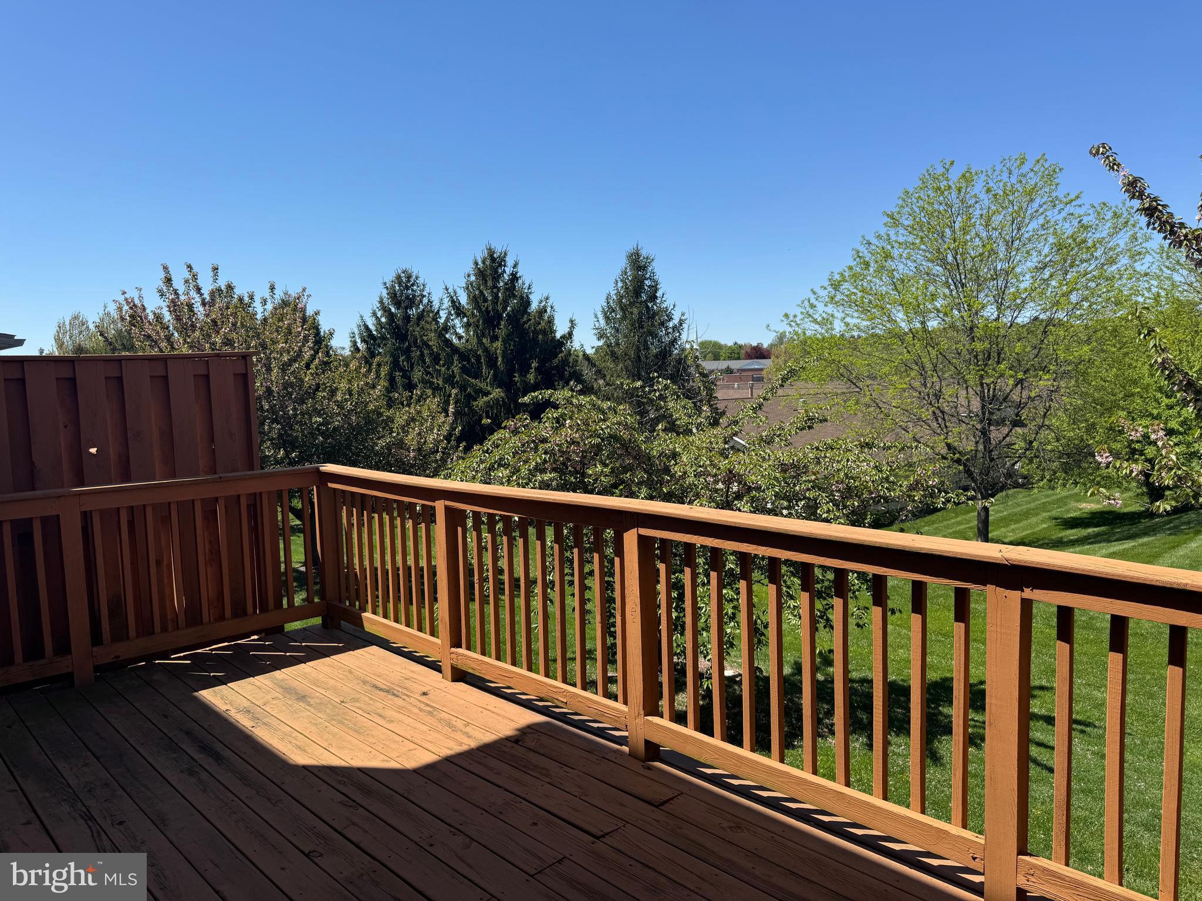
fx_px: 833
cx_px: 601
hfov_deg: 71.6
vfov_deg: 56.8
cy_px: 450
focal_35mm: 24
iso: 80
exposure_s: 1/3597
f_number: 1.78
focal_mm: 6.76
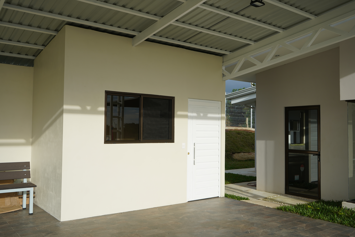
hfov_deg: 58.7
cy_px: 118
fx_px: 316
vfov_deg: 41.1
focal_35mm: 32
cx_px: 178
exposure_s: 1/400
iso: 100
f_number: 6.3
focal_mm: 32
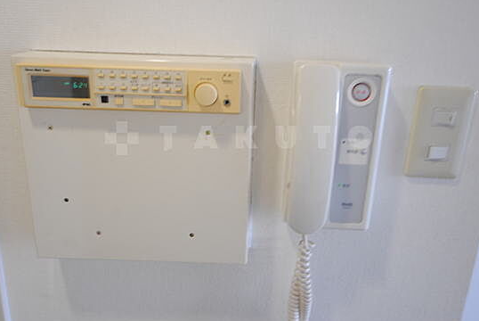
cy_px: 138
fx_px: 333
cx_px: 239
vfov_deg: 51.2
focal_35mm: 25
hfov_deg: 71.4
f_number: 5.3
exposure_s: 1/2.5
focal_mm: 14
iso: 100
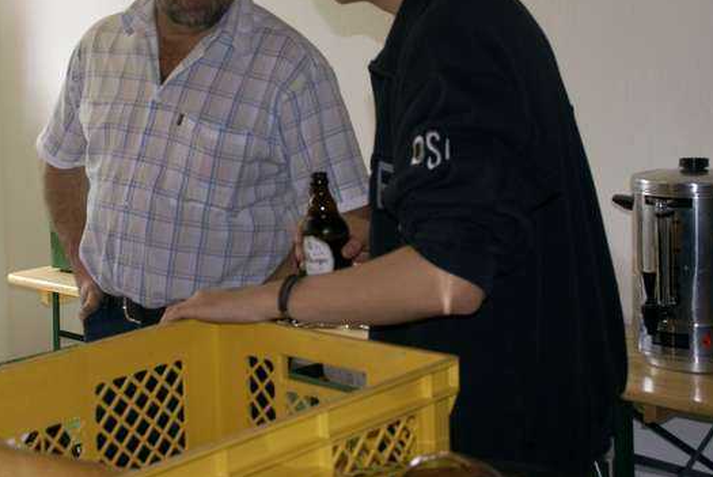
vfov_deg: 21.1
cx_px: 254
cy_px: 118
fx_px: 1269
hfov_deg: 31.2
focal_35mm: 64
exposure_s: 1/60
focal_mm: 28
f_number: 5
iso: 160
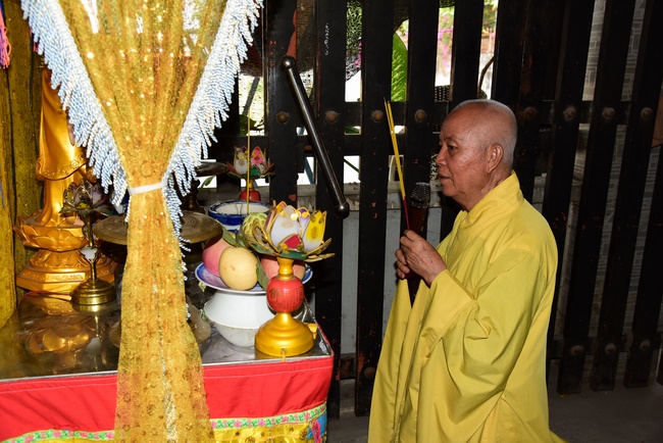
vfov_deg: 41.2
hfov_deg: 58.7
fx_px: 590
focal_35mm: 32
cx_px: 332
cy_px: 222
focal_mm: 32
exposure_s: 1/125
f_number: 5.6
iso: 800
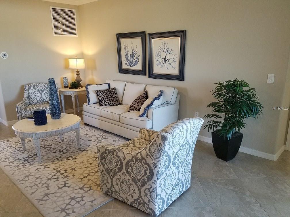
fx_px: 218
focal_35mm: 26
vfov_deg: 53.1
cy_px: 108
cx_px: 145
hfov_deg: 67.3
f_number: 1.7
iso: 200
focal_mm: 4.2
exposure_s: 1/60
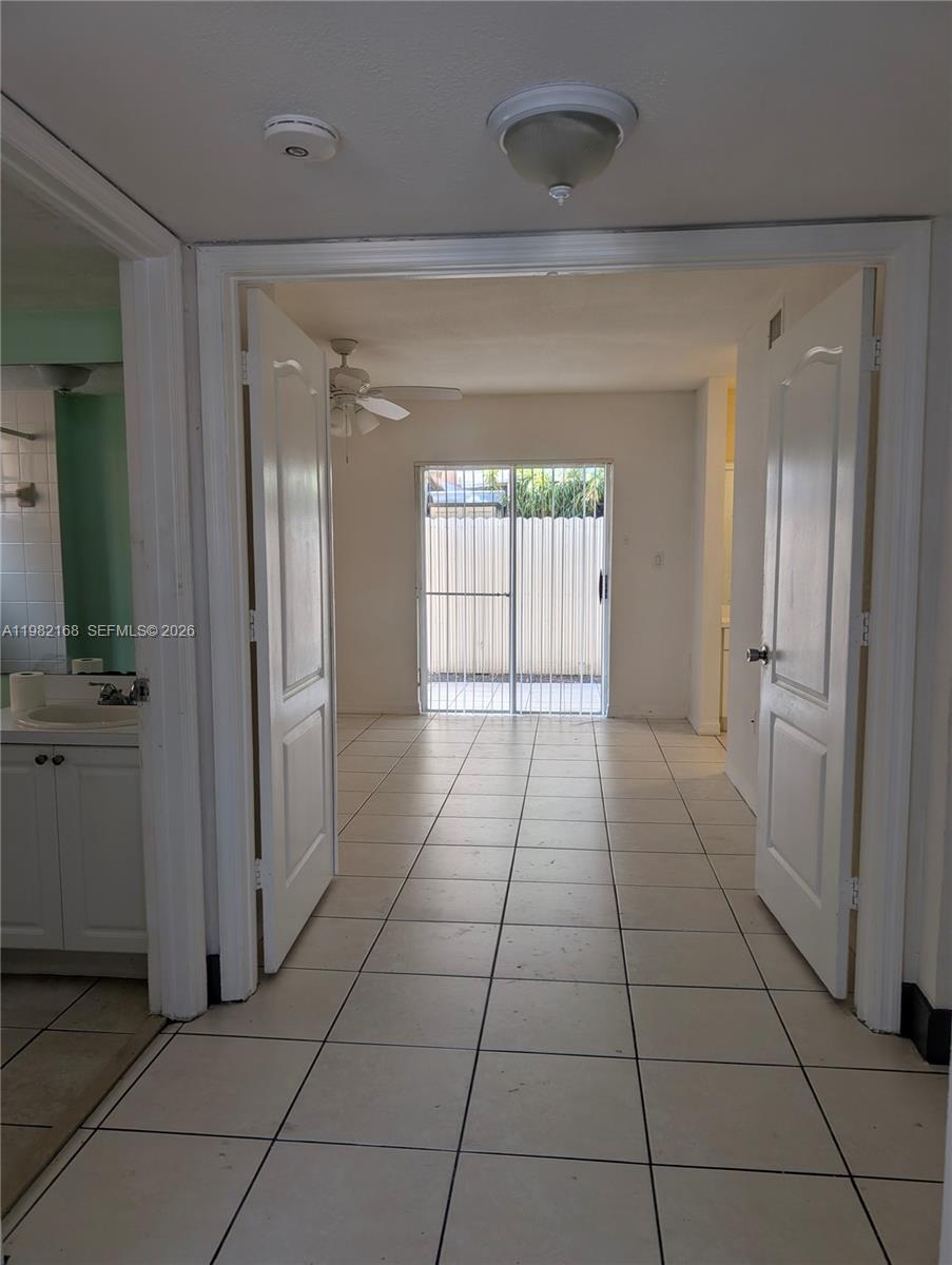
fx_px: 878
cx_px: 476
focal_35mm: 24
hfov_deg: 56.9
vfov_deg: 71.5
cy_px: 632
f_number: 1.68
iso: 20
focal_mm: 6.9
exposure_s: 1/339
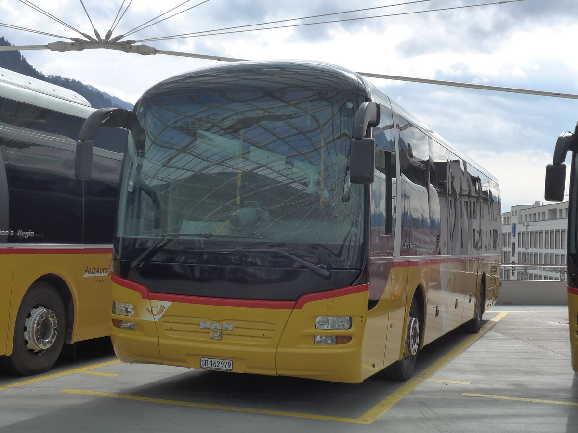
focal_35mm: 52
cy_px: 216
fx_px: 868
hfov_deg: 36.8
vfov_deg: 28.0
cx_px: 289
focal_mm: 10.7
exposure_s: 1/1300
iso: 160
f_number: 3.3
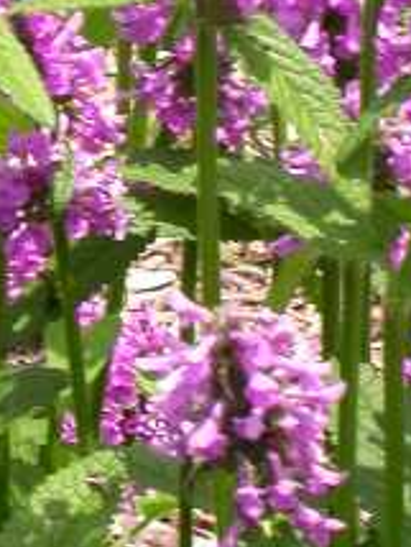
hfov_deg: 5.1
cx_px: -222
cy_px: -46
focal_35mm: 291
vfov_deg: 6.8
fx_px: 4598
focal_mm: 16.2
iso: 100
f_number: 7.9
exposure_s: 1/178
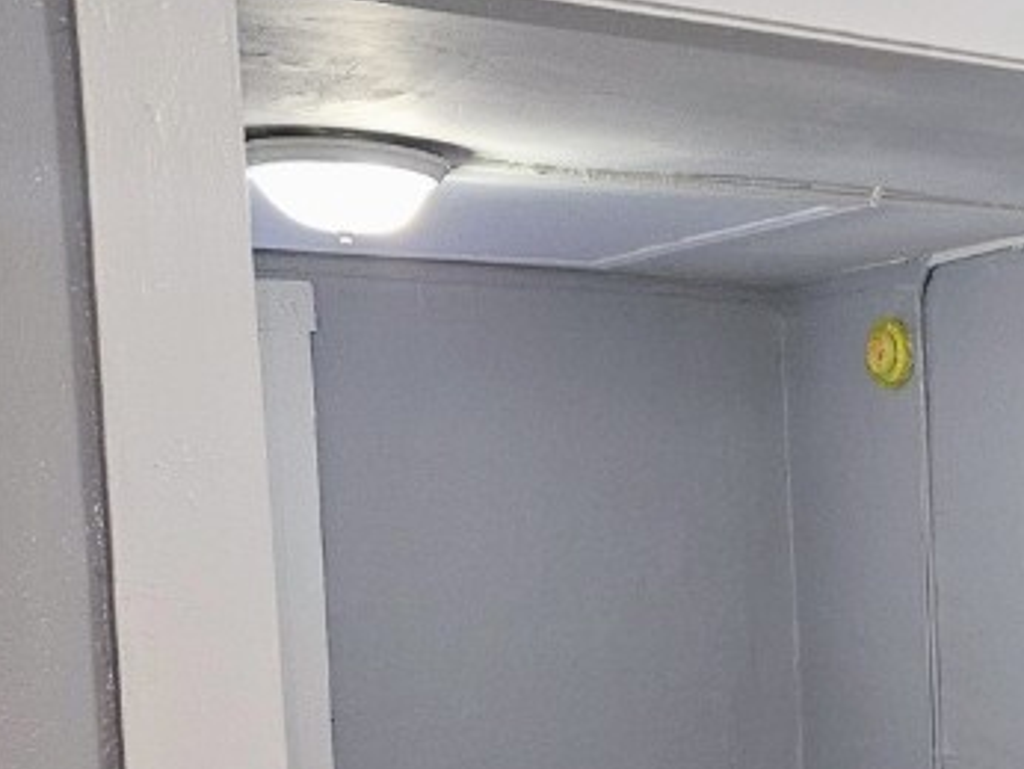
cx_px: 1480
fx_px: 2013
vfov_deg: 21.2
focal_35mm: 68
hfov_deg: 23.6
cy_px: 671
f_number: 1.8
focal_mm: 5.4
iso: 100
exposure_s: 1/40
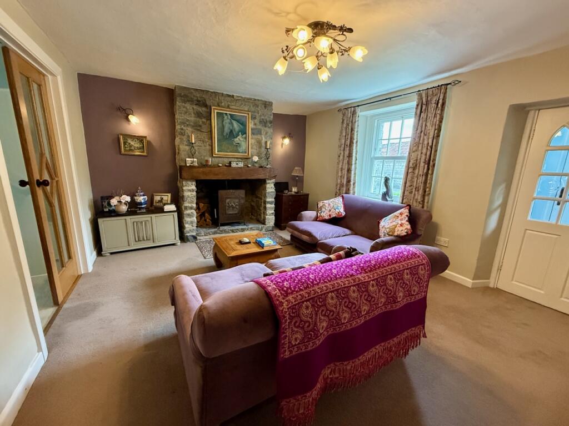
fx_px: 230
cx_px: 284
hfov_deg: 102.1
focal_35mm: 14
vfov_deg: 85.7
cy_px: 213
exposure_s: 1/100
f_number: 2.2
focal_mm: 2.22
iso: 640
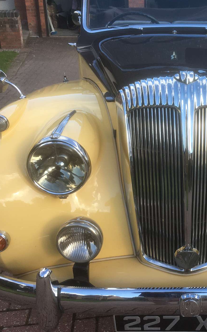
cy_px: 157
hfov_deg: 28.2
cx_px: 182
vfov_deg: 45.3
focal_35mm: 44
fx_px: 397
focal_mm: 4.15
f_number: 2.2
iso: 25
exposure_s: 1/437
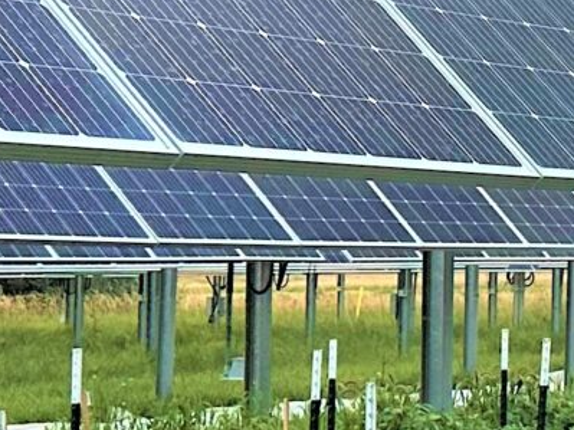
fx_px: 2553
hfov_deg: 12.2
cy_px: 62
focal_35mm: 154
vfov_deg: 9.6
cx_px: 890
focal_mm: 6.86
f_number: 1.78
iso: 80
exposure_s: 1/650
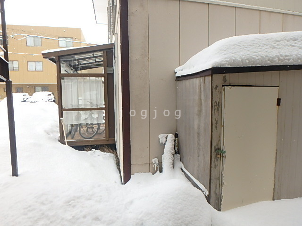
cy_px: 113
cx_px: 151
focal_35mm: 21
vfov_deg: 63.4
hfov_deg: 79.0
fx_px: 183
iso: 125
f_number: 3.5
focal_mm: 3.7
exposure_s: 1/320
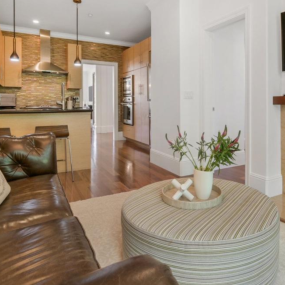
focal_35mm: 26
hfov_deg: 60.4
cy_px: 119
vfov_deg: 61.0
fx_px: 240
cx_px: 181
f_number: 11
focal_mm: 16.5
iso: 400
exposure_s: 1/8
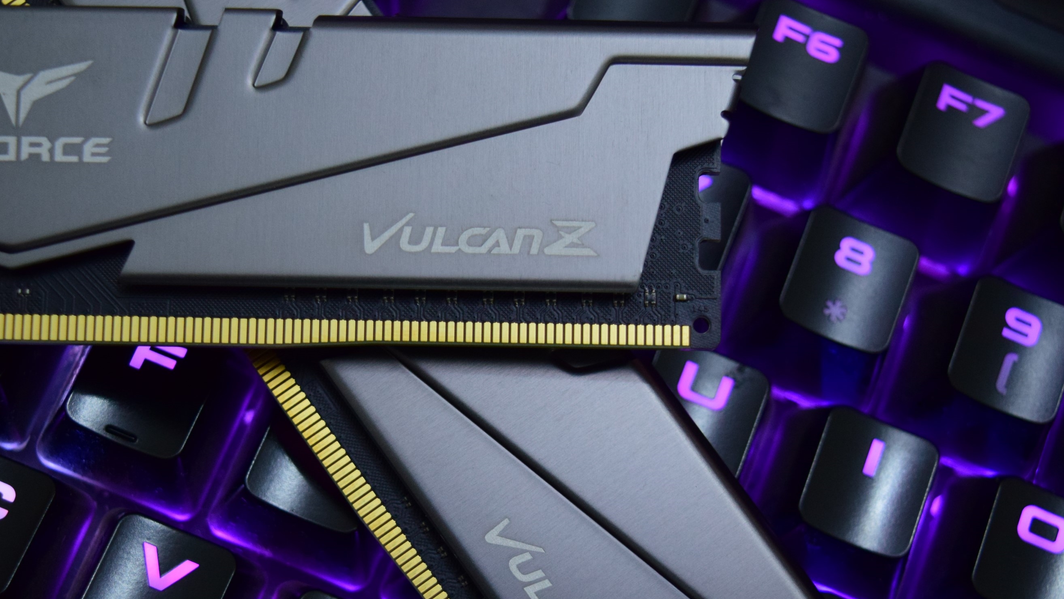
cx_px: 501
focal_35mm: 66
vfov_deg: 18.2
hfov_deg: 31.9
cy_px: 424
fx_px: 1862
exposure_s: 1/20
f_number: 4.5
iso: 1250
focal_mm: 34
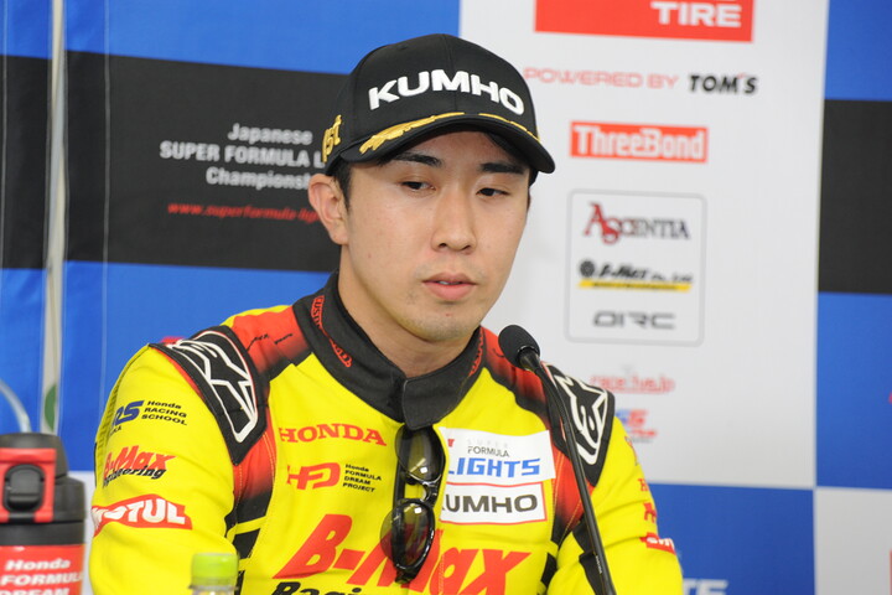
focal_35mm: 150
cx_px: 446
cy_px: 298
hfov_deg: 13.7
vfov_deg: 9.1
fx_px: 3716
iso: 1600
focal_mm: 150
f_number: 8
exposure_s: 1/60
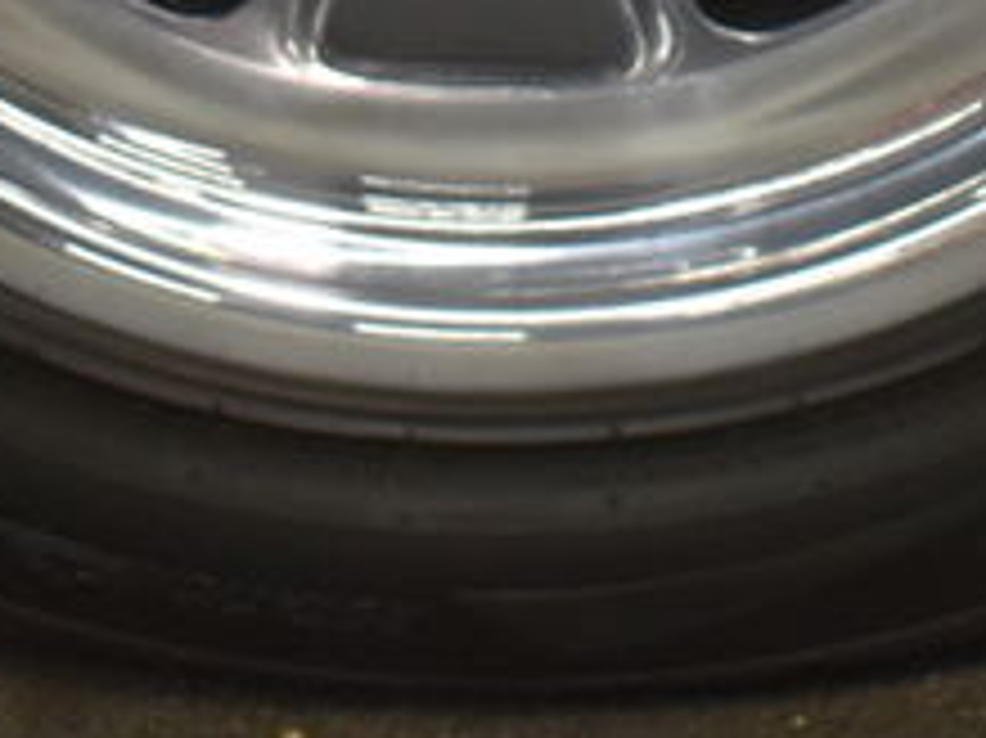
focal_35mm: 189
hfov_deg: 10.5
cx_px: 437
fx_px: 5381
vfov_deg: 7.6
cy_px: -630
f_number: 4.2
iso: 1000
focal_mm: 28
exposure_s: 1/125
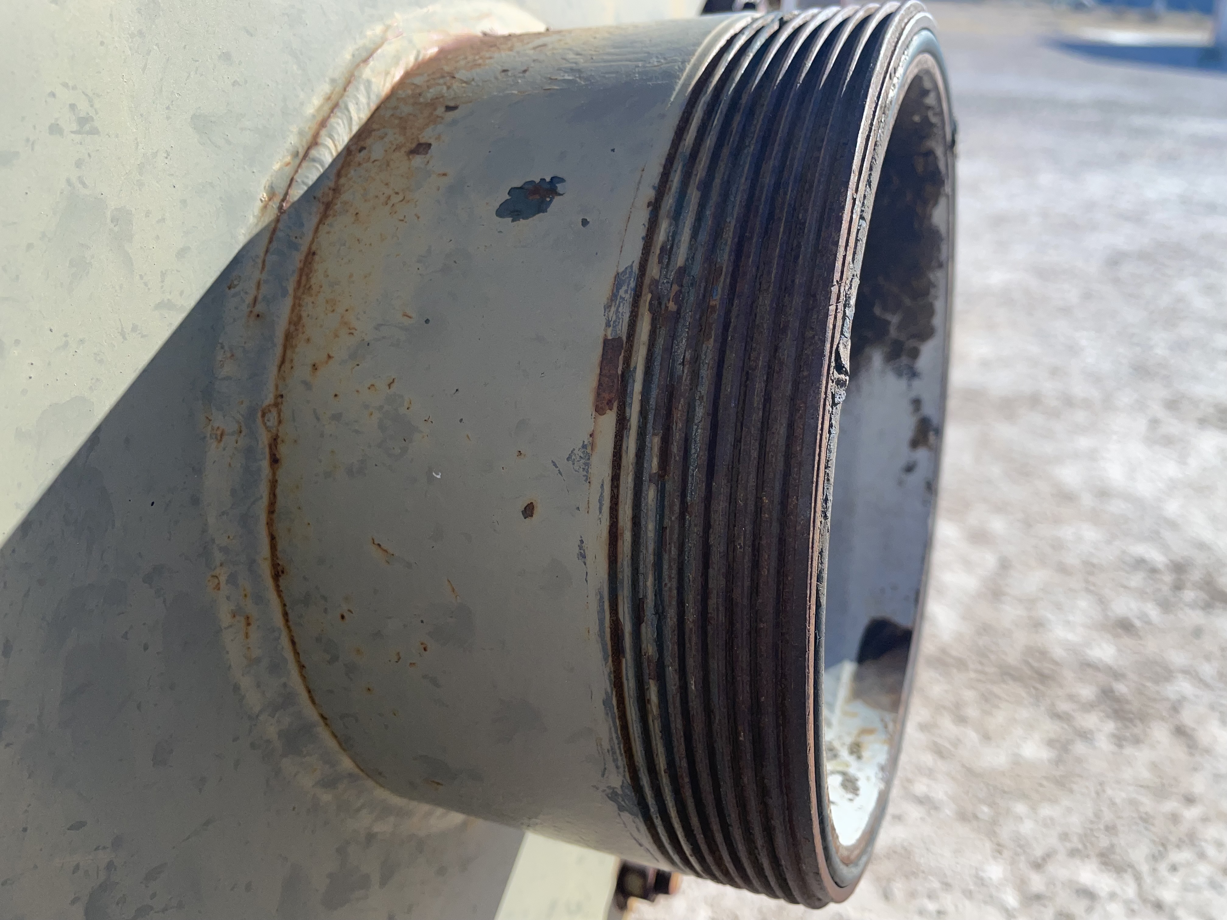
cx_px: 614
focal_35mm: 26
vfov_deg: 53.1
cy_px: 460
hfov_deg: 67.3
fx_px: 922
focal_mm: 4.2
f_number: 1.6
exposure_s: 1/3401
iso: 32
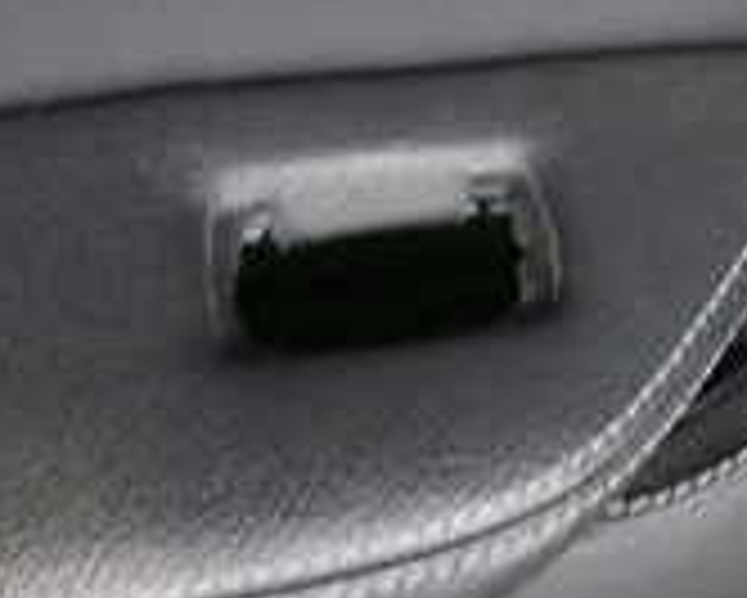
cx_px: 868
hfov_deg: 20.5
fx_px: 1947
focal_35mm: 88
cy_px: -162
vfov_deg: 16.6
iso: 250
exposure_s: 1/30
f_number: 2
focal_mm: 4.5
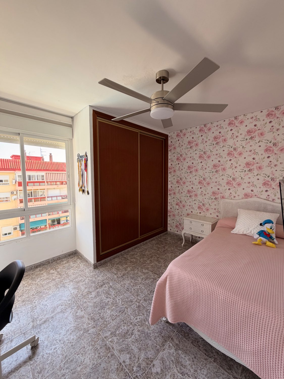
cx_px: 142
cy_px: 190
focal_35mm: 14
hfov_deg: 85.7
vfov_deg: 102.1
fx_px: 153
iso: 64
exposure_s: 1/121
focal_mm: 2.22
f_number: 2.2
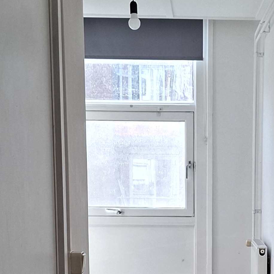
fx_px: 797
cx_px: 224
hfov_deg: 19.3
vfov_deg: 19.1
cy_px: 262
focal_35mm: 89
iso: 50
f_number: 1.8
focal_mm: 5.54
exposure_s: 1/123
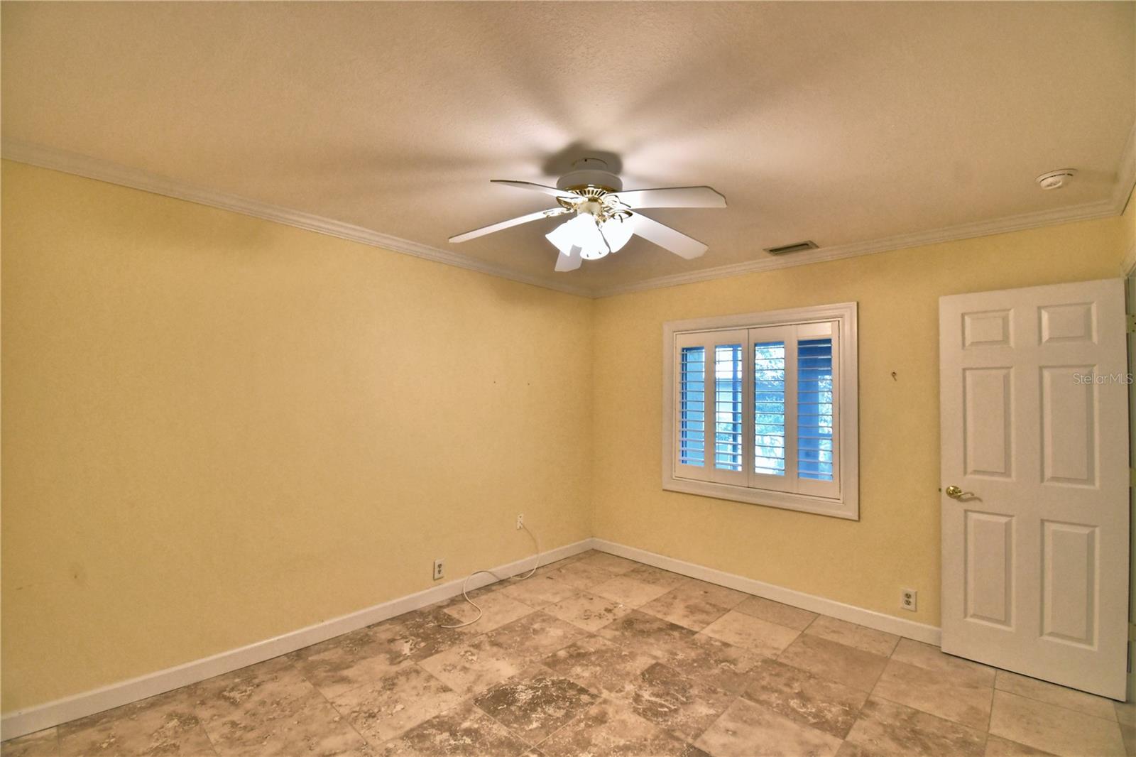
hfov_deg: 100.4
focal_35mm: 15
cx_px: 568
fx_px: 473
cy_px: 378
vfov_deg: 77.3
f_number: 4.5
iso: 400
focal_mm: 10
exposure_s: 1/80
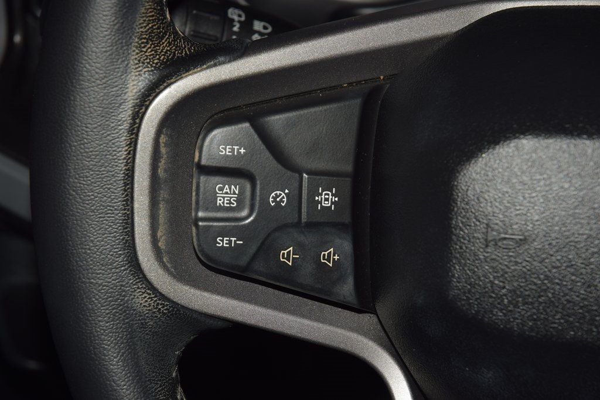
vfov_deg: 13.0
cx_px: 300
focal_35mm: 105
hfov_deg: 19.5
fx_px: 1750
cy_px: 200
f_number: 8
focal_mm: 70
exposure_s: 1/125
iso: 100
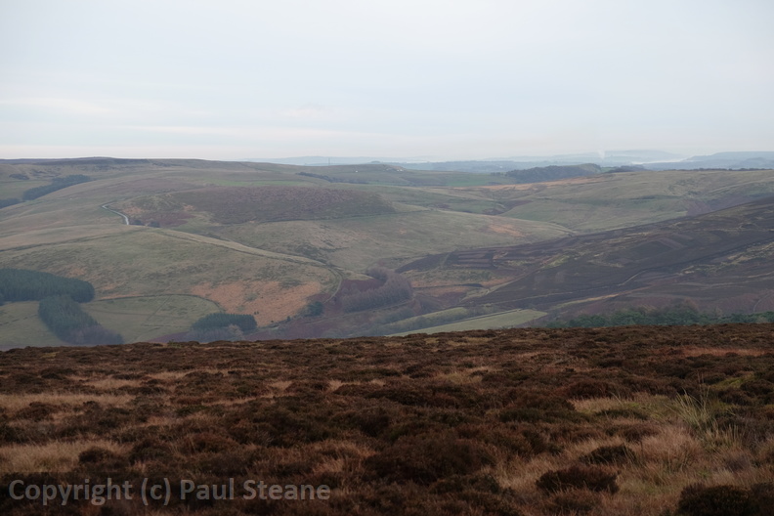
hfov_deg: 30.1
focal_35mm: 67
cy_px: 258
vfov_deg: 20.3
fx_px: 1440
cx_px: 387
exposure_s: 1/90
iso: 200
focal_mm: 44.4
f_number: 4
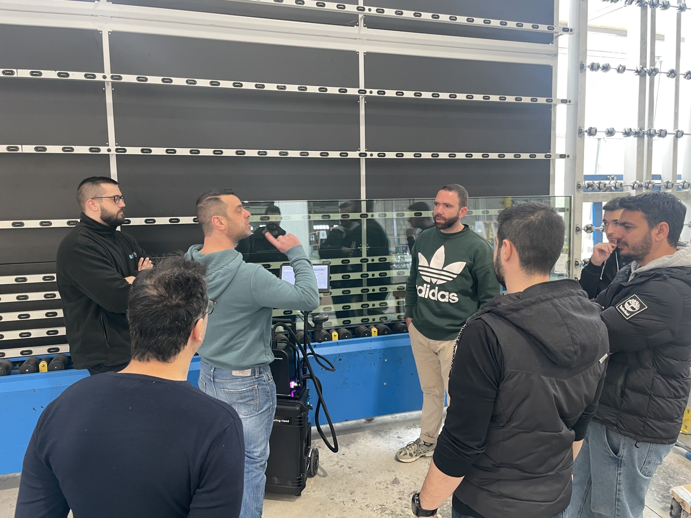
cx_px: 346
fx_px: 519
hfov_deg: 67.3
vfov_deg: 53.1
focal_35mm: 26
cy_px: 259
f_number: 1.6
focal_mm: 4.2
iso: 125
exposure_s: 1/50
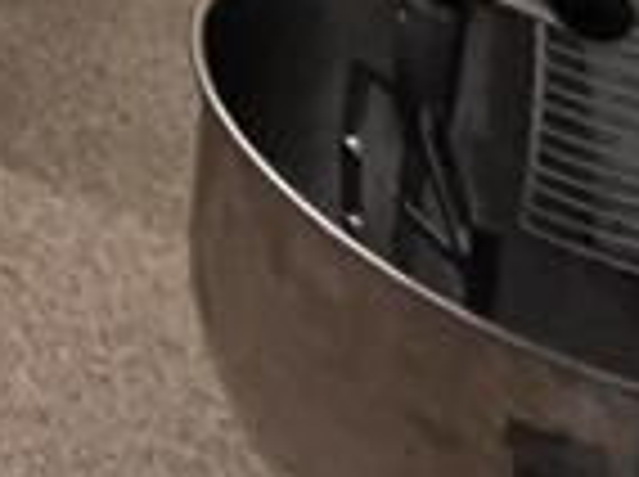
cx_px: -1107
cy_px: -1202
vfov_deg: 9.4
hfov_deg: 12.6
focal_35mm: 94
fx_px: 1732
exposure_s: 1/50
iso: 500
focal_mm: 1.57
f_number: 1.8
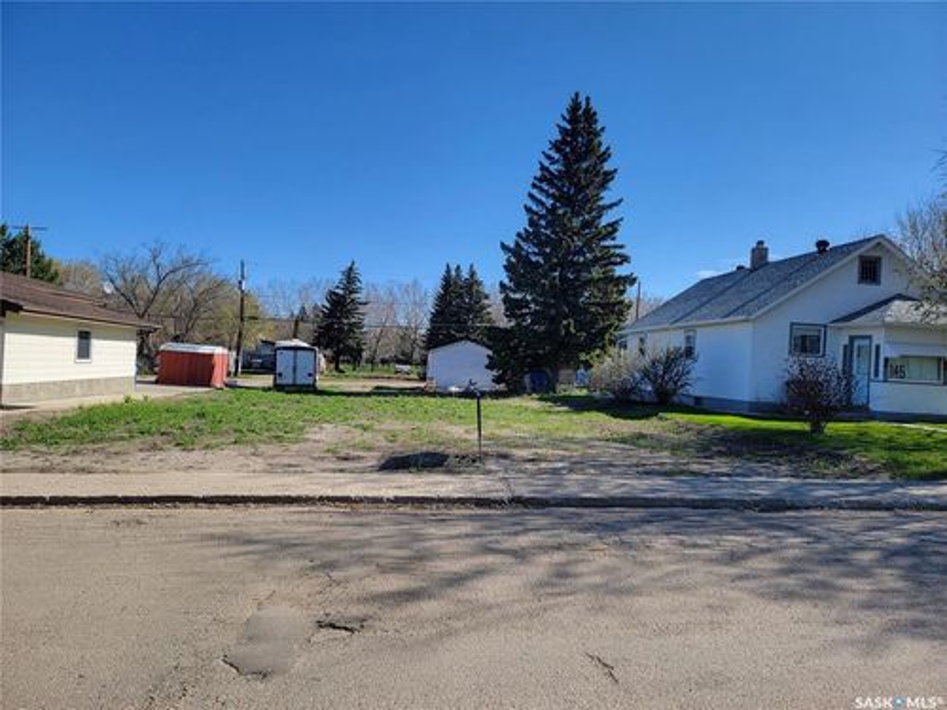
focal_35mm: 24
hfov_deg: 71.6
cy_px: 355
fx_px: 657
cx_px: 474
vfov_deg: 56.8
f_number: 1.8
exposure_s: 1/763
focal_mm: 6.7
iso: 16
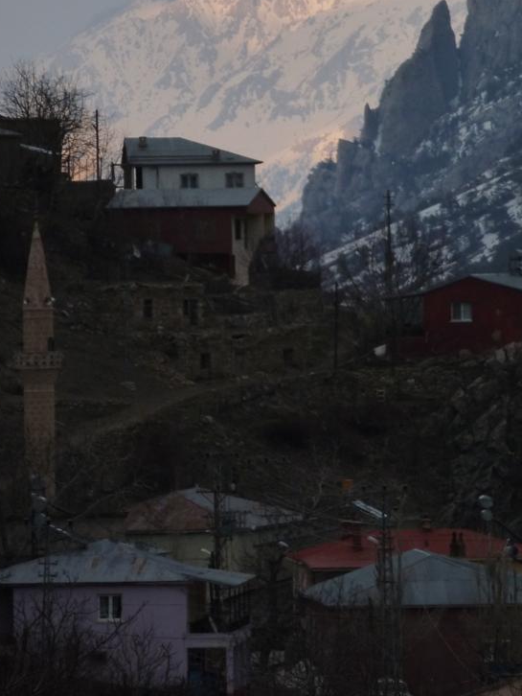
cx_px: 297
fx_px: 10610
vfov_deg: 3.8
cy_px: 247
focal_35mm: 528
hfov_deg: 2.8
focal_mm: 63.6
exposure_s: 1/125
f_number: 5.9
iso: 160
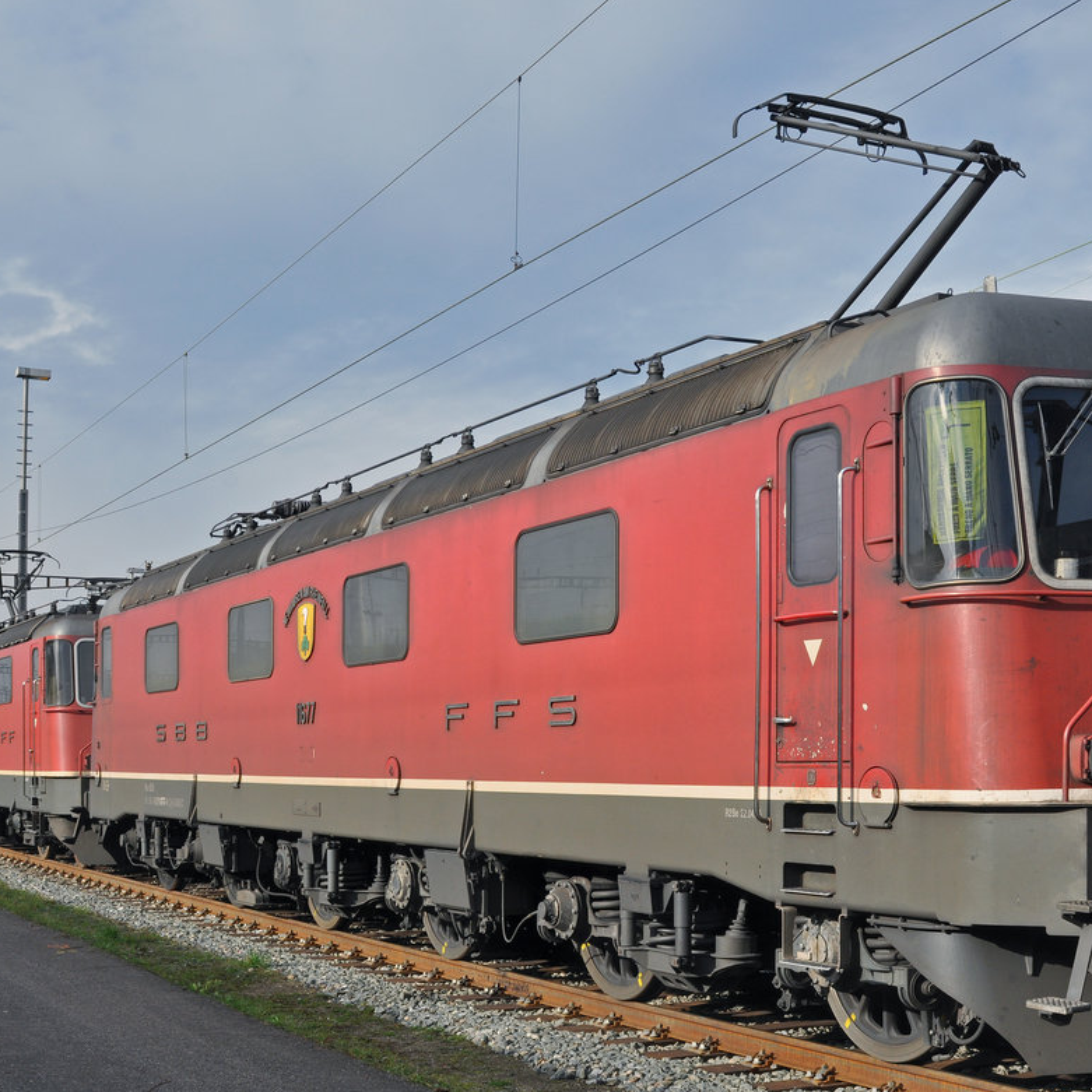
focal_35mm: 47
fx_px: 1677
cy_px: 544
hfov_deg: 35.8
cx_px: 696
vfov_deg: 36.1
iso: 250
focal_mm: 24
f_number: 13
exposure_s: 1/250
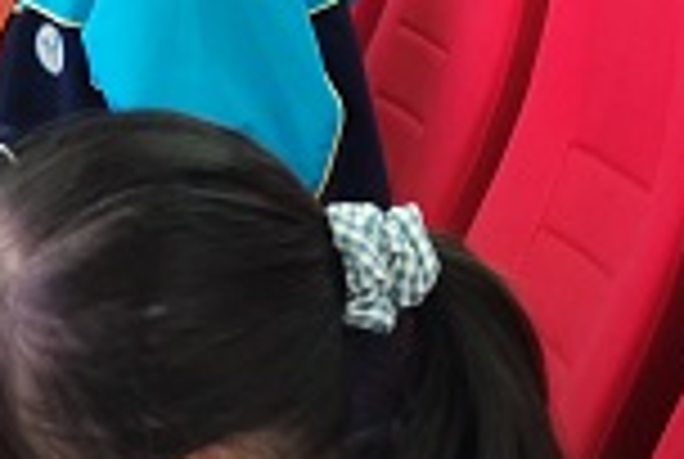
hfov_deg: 12.1
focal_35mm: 168
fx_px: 3198
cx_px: 585
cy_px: -428
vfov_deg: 7.9
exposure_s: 1/50
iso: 461
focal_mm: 6.72
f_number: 1.69
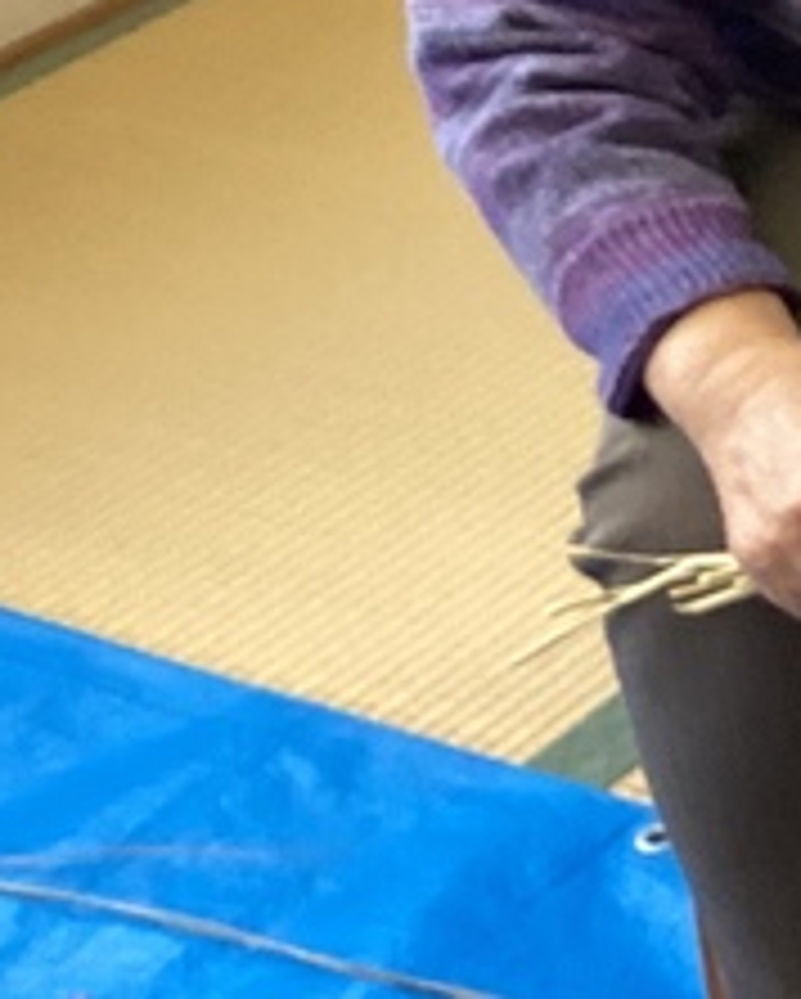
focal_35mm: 136
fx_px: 4025
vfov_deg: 14.1
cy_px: 634
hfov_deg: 10.2
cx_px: 1768
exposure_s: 1/60
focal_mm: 3.3
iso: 200
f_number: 2.4
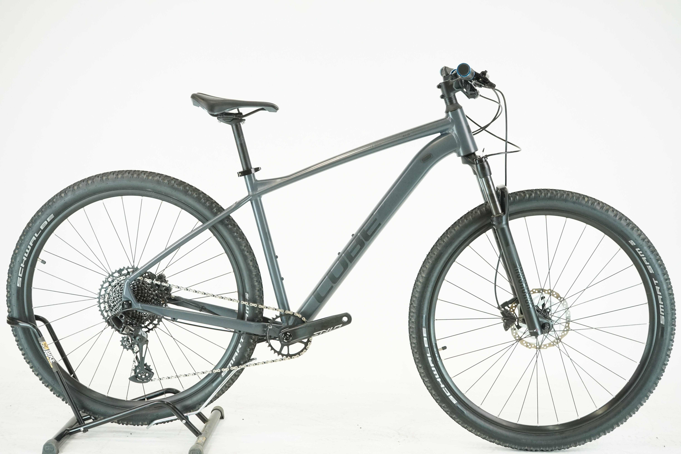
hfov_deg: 35.6
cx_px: 340
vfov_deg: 24.2
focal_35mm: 56
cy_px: 227
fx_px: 1059
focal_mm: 56
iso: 2500
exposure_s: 1/200
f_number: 6.3
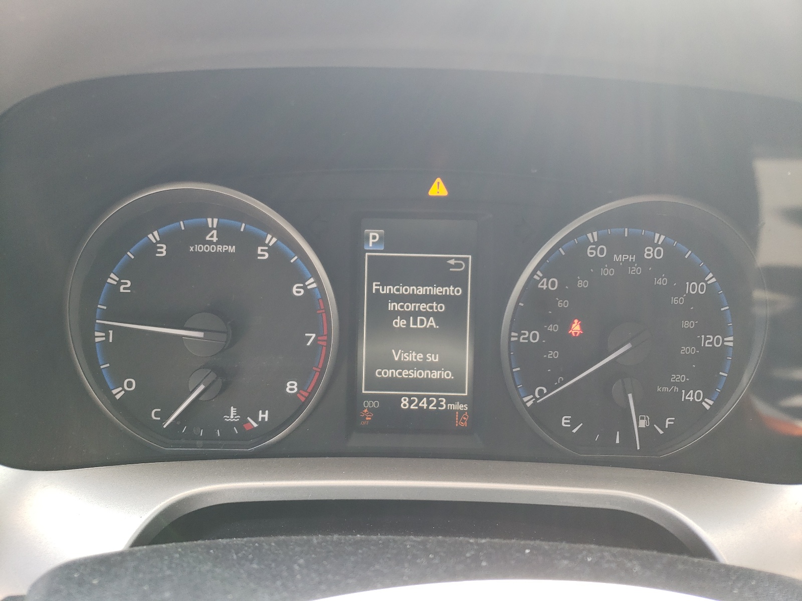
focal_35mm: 26
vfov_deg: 53.1
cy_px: 300
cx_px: 401
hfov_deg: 67.3
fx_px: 602
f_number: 1.5
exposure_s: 1/60.2
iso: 50
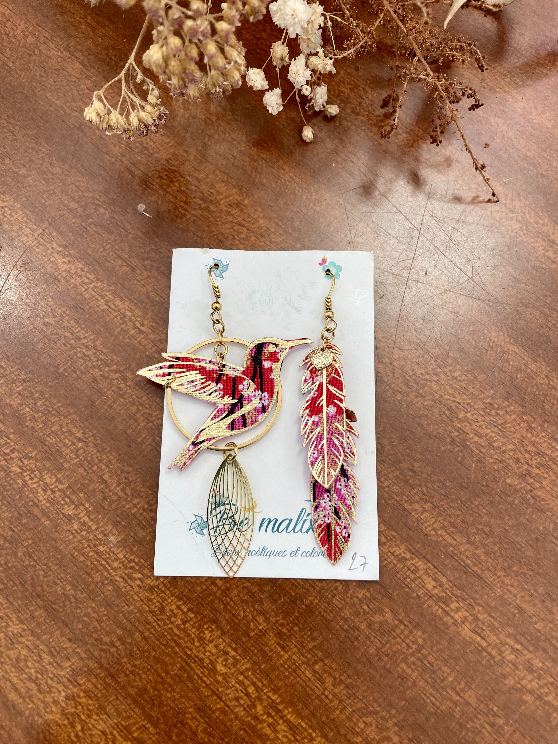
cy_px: 372
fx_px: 559
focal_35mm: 26
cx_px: 279
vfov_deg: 67.3
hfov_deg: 53.1
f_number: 1.6
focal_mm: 4.2
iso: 64
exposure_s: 1/100
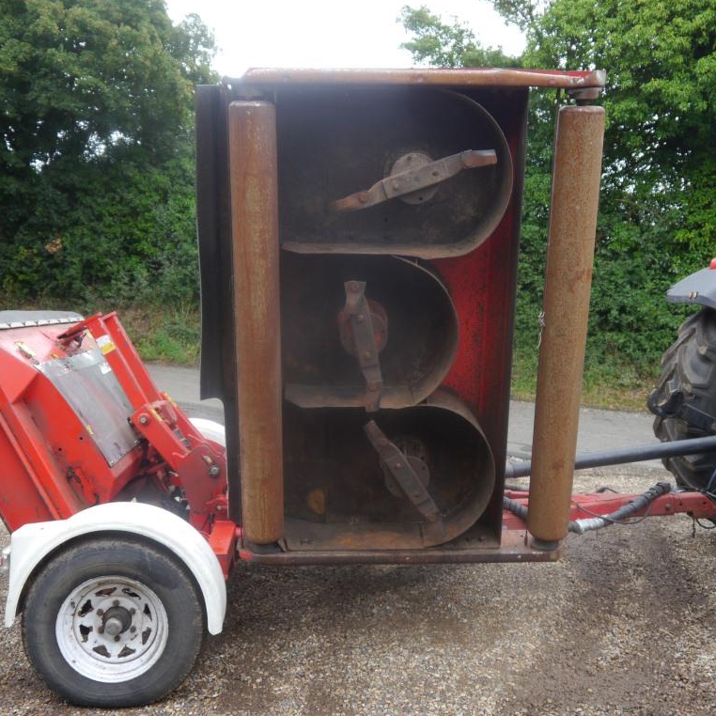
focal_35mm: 38
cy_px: 357
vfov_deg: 43.9
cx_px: 366
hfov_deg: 43.9
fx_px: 889
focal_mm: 16
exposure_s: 1/100
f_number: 3.8
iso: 160
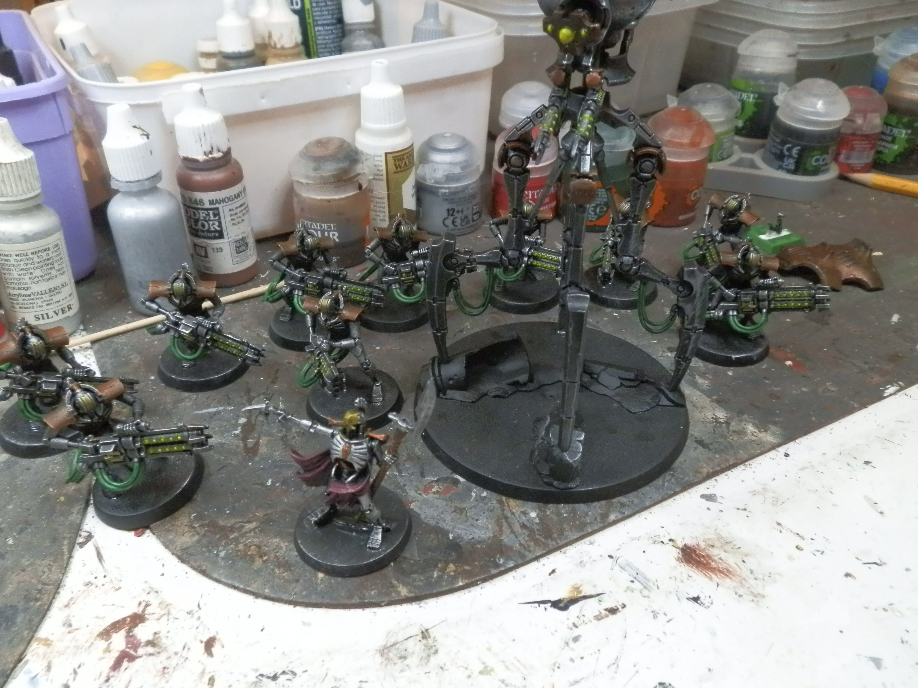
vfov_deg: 49.7
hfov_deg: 63.4
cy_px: 344
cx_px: 459
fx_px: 743
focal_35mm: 28
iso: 400
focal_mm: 5
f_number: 3.1
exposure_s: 1/125
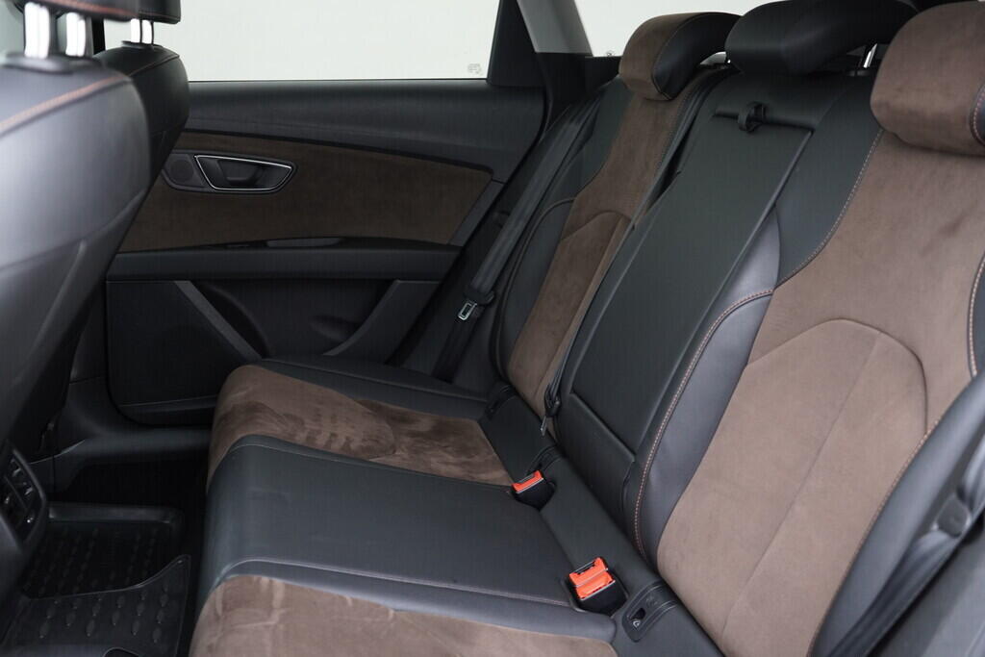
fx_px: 985
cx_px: 492
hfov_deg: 53.1
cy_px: 328
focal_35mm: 36
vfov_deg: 36.9
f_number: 2.8
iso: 640
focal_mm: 24
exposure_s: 1/40
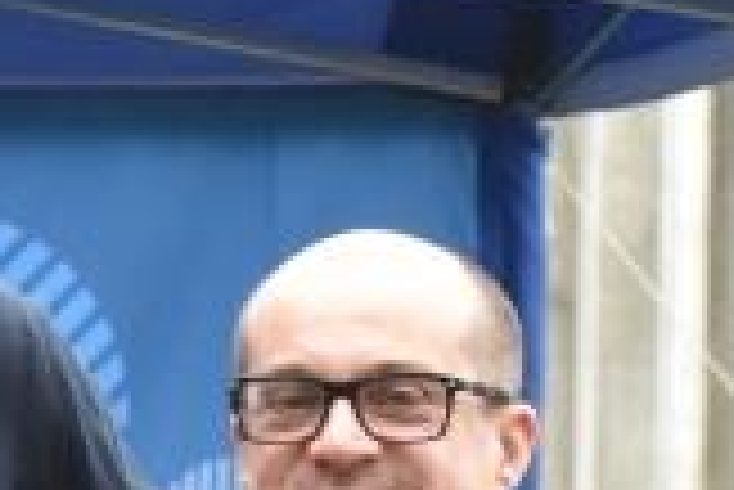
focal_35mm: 453
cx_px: -766
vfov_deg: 3.0
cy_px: 901
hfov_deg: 4.5
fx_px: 9244
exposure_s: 1/250
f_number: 8
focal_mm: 48
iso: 2000
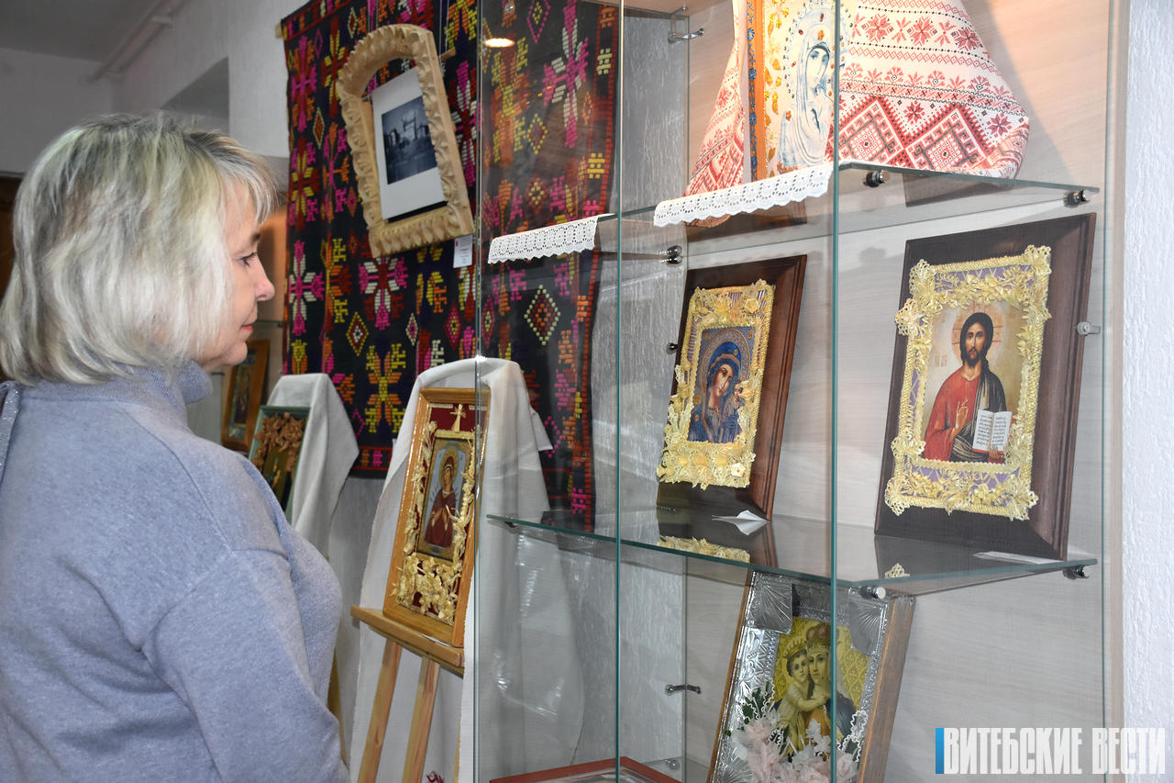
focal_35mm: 40
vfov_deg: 33.0
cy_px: 392
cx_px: 587
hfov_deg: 47.9
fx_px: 1320
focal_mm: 27
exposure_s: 1/160
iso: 800
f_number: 4
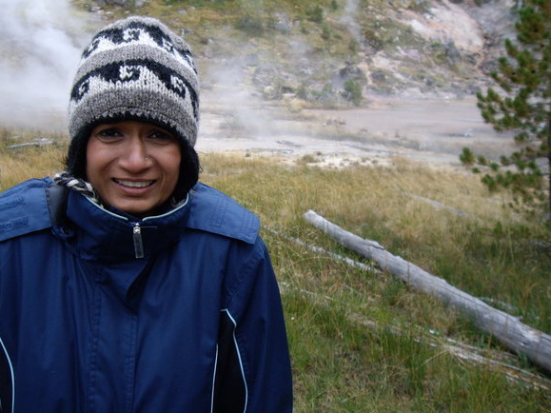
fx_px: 668
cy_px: 188
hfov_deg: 44.7
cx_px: 247
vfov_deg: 34.3
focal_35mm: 42
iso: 100
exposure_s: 1/160
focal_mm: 6.2
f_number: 2.7
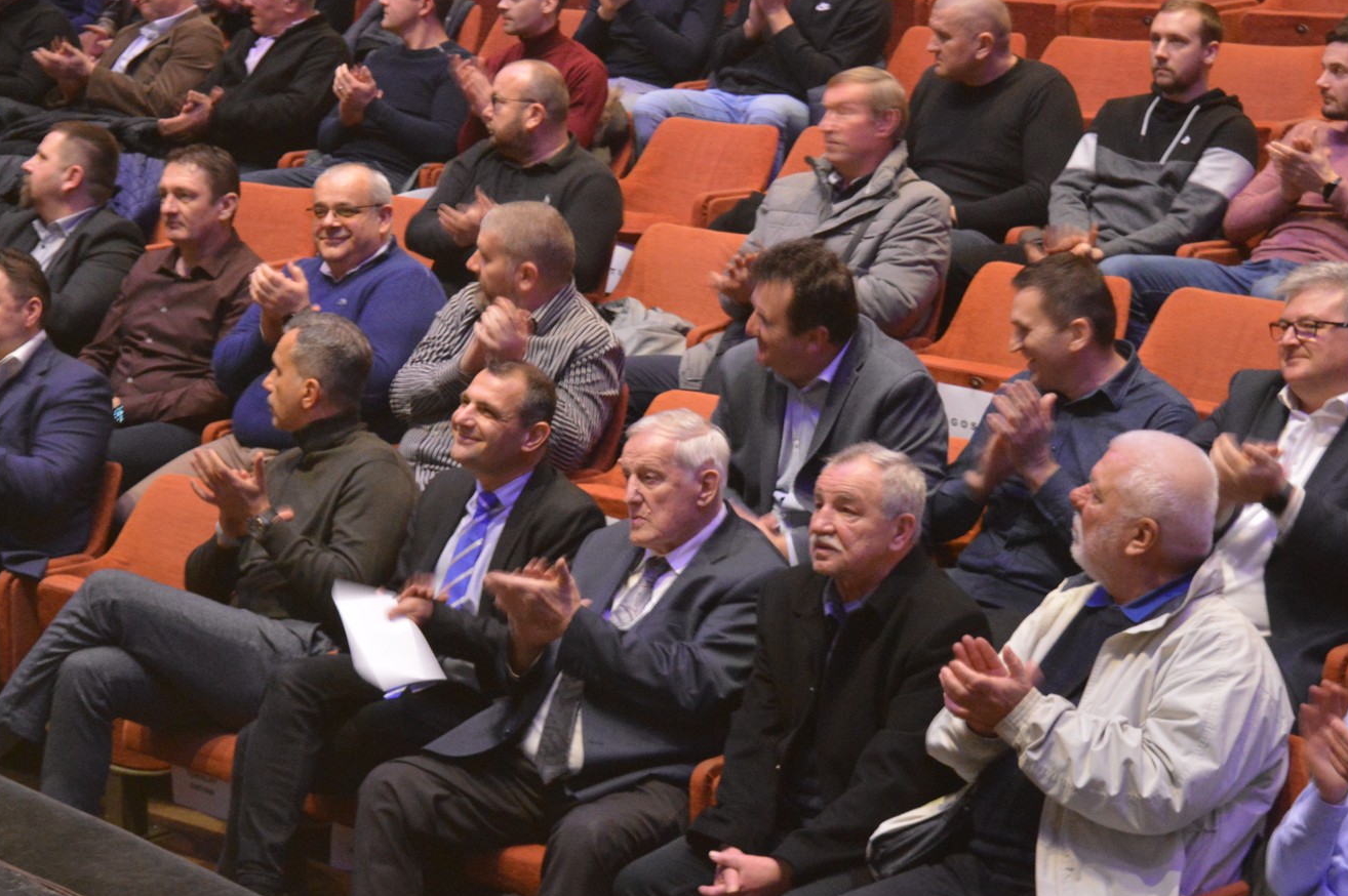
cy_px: 411
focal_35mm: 89
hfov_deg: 22.9
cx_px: 665
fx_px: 3330
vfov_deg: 15.3
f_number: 5.3
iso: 3200
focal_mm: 48
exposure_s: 1/10
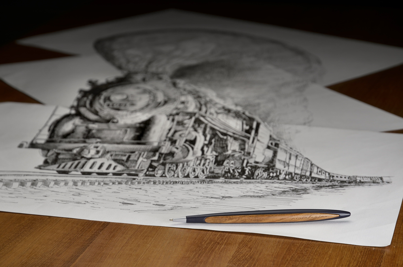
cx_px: 202
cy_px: 134
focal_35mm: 128
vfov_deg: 10.7
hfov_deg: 16.1
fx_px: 1424
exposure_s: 1/30
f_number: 8
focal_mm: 85
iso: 100
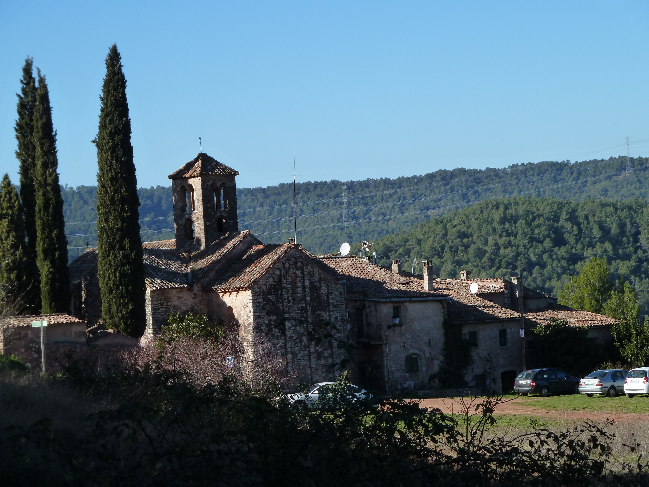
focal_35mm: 111
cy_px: 244
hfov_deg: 17.7
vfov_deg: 13.3
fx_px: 2081
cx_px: 324
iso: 125
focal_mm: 18.2
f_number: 4.4
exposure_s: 1/500
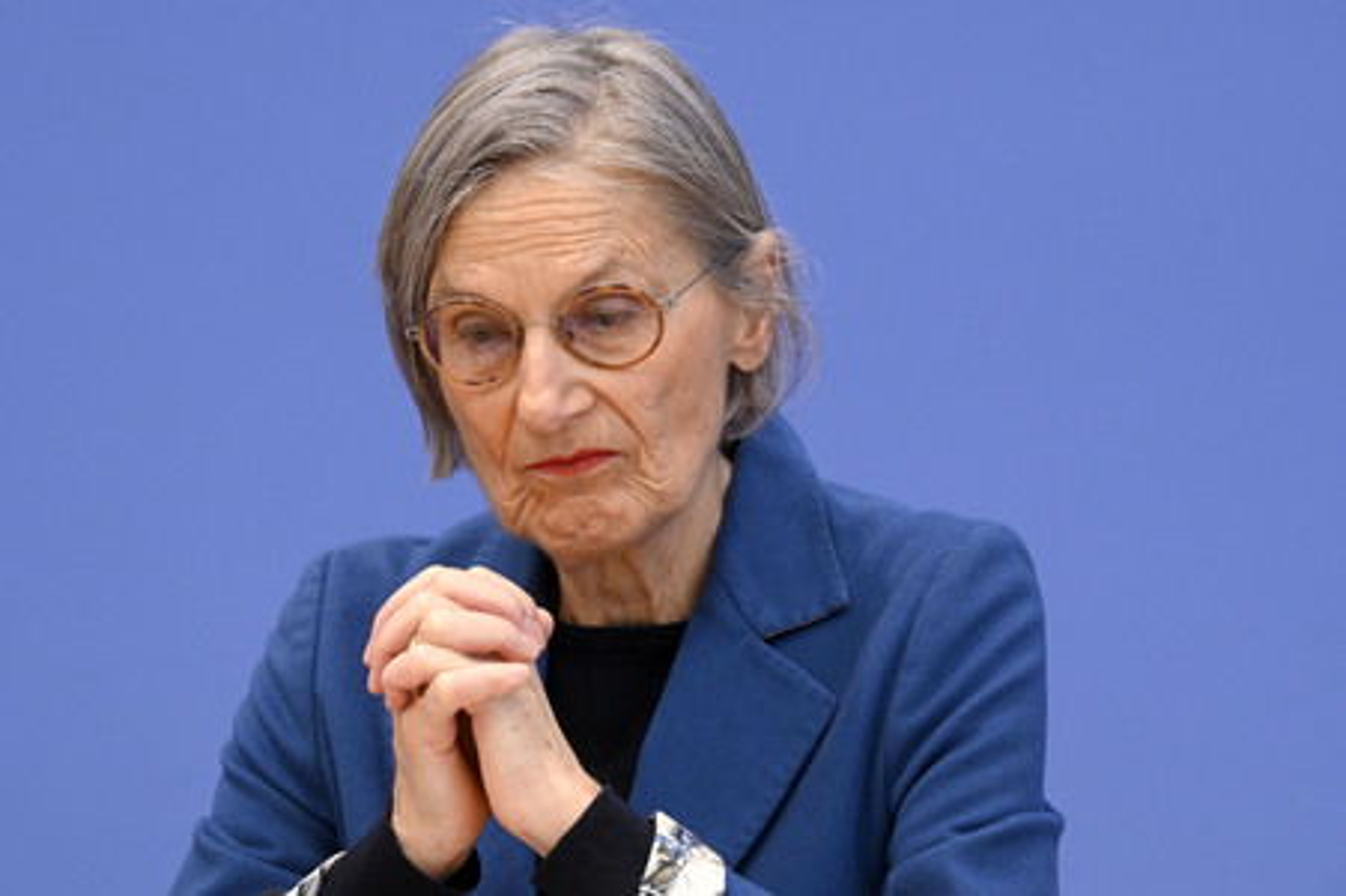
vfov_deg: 9.8
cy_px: 448
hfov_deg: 14.7
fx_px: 5230
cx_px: 673
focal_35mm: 140
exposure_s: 1/640
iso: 5000
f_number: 5.6
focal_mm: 140
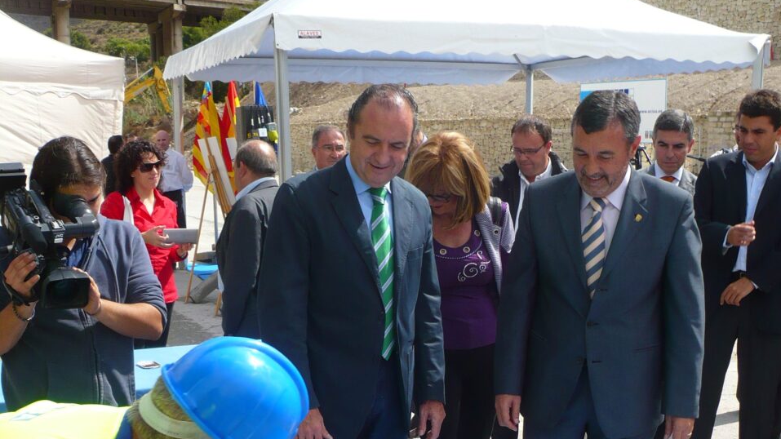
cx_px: 391
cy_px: 452
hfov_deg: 40.6
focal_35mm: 51
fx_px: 1056
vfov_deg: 22.5
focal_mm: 5.8
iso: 100
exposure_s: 1/160
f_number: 8
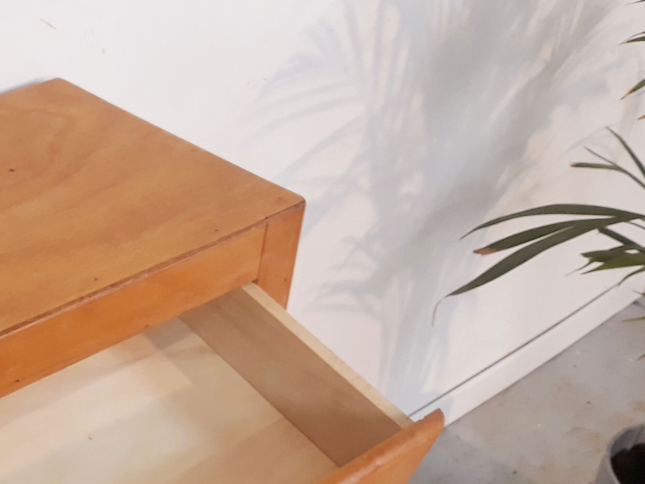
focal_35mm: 59
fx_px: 1099
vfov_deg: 24.3
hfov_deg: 31.0
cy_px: 407
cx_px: 52
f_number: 1.7
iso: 100
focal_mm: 3.71
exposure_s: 1/33
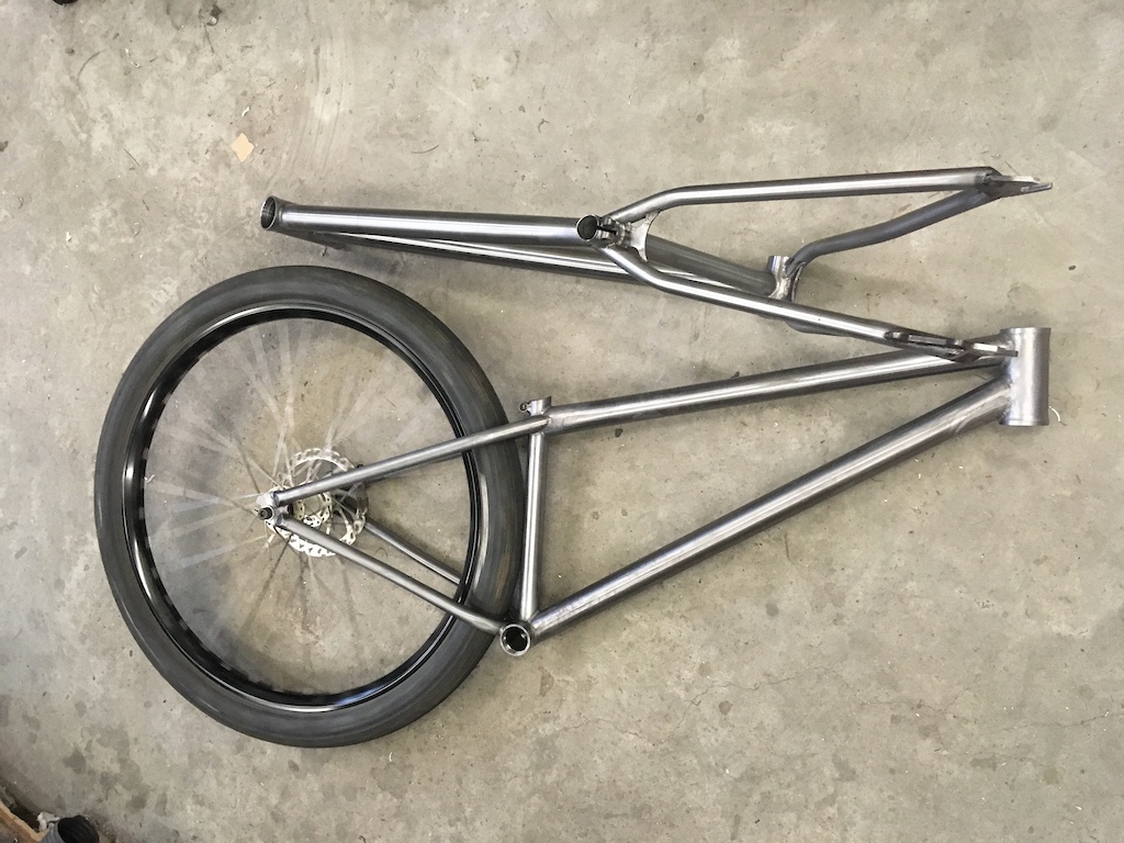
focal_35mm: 29
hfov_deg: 61.7
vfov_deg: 48.2
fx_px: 942
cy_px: 422
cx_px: 562
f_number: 2.2
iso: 200
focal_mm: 4.15
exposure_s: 1/30
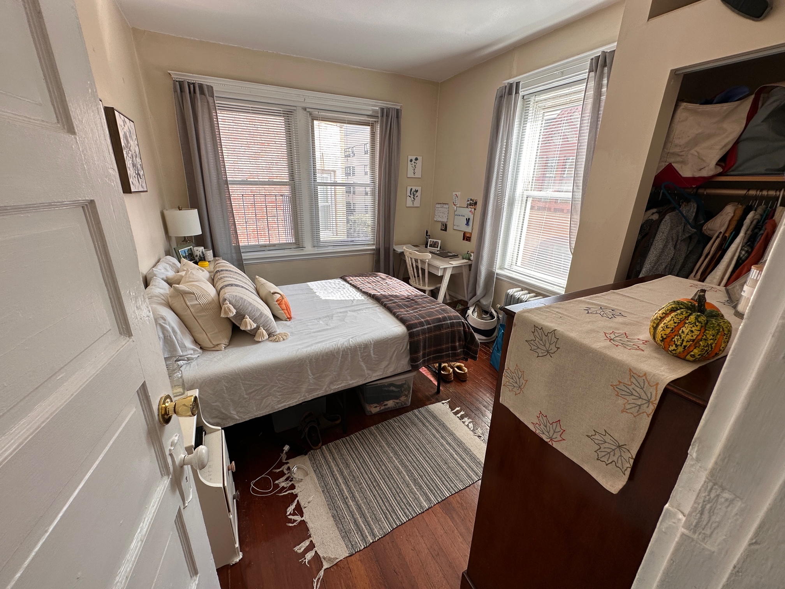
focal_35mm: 14
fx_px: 317
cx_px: 392
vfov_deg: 85.7
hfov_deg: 102.1
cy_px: 294
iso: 40
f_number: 2.2
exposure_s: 1/115
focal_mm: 2.22
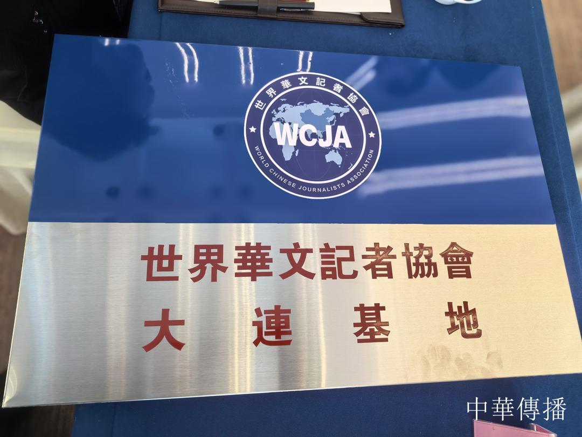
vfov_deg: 56.8
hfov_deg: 71.6
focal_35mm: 24
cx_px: 291
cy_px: 218
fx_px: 404
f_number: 2
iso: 100
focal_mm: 6.98
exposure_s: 1/50
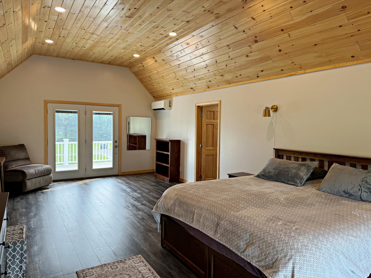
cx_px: 186
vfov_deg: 56.8
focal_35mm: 24
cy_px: 139
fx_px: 257
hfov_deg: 71.6
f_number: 1.78
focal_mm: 6.76
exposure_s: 1/166
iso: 100
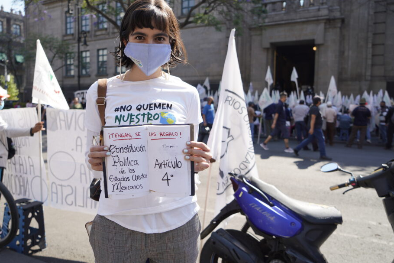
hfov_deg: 67.2
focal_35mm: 27
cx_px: 178
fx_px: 296
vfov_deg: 47.9
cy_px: 122
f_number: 4
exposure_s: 1/320
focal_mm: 24
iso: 100
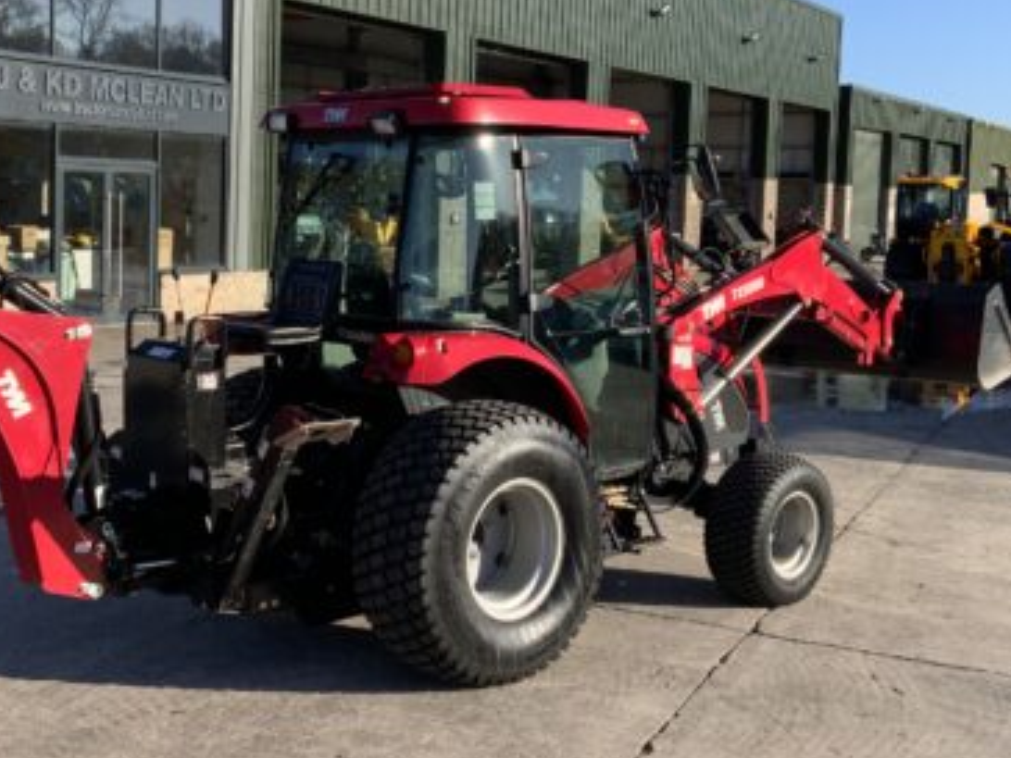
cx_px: 364
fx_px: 1490
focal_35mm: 51
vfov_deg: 28.5
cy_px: 289
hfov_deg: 37.2
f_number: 1.8
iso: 16
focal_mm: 3
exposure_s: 1/1221
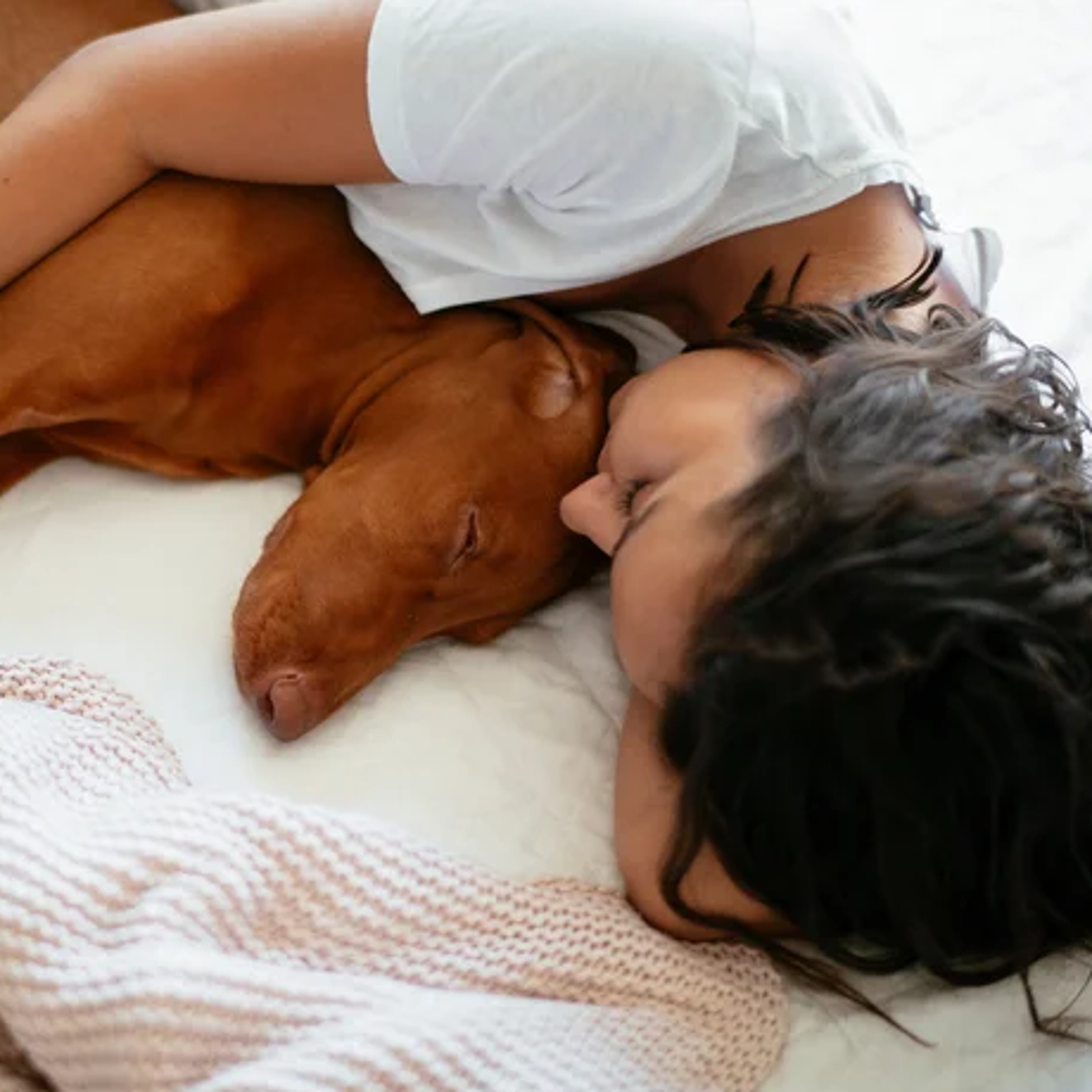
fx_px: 2712
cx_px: 274
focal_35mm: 76
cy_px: 539
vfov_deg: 22.8
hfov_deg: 22.6
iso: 250
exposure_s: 1/320
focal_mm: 58
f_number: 1.4
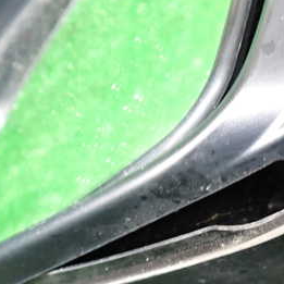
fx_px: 566
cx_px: 263
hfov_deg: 27.0
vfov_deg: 28.0
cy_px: 189
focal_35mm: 61
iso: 640
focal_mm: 5.4
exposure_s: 1/30
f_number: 2.3
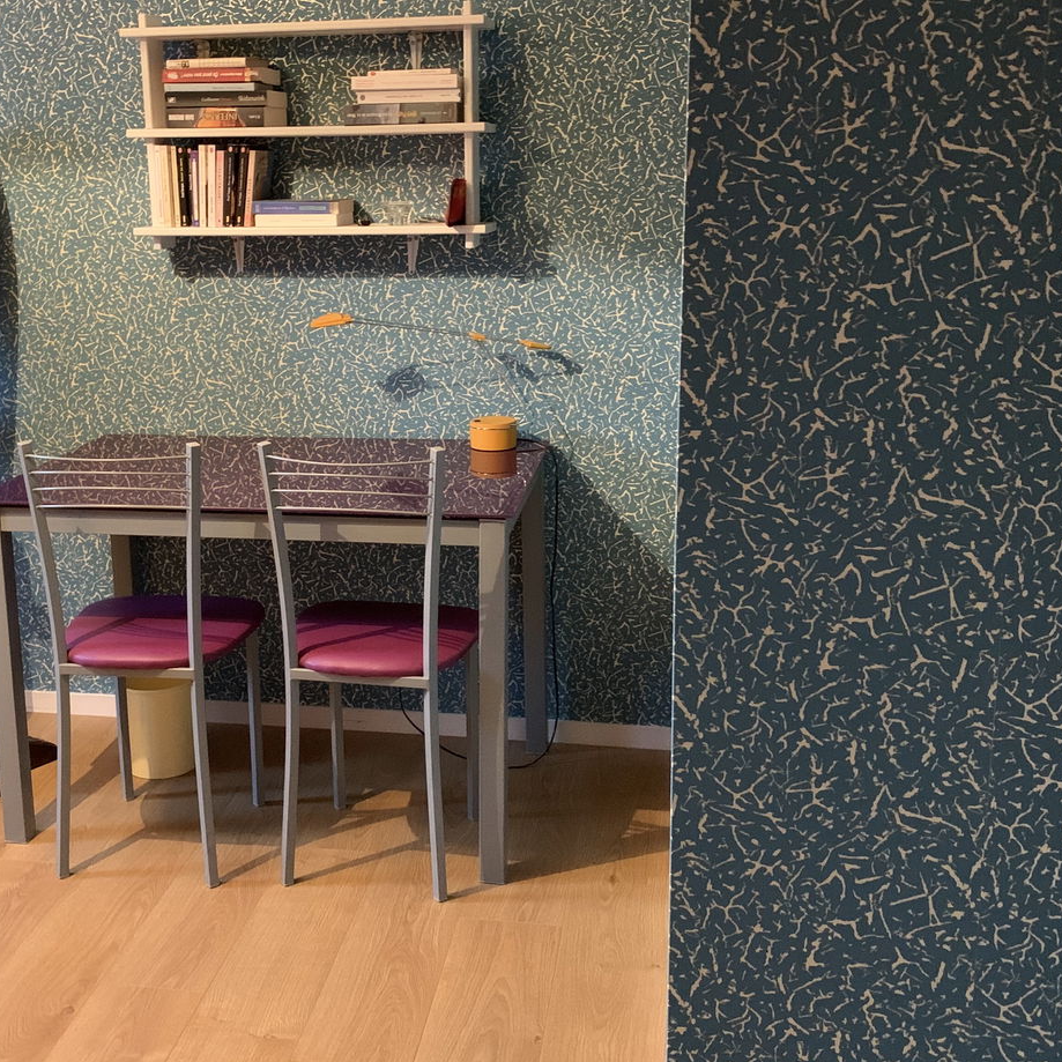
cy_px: 490
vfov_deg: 41.8
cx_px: 411
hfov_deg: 41.6
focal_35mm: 40
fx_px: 1388
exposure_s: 1/25
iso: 640
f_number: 1.8
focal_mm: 4.25
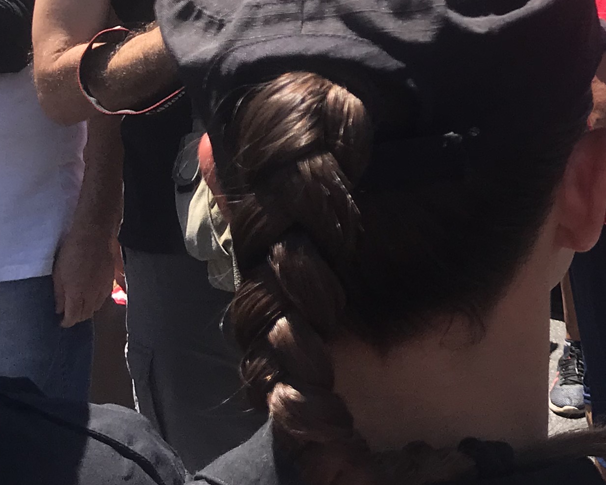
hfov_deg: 20.2
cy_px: 30
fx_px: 1597
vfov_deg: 17.0
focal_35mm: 89
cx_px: 722
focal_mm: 3.99
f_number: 1.8
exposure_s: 1/1259
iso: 20
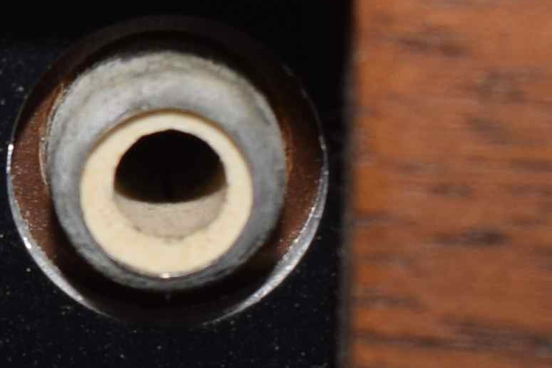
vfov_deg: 2.5
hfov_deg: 3.7
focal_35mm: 556
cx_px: -801
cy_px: 163
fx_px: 8525
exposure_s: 1/60
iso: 100
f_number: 8
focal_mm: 48
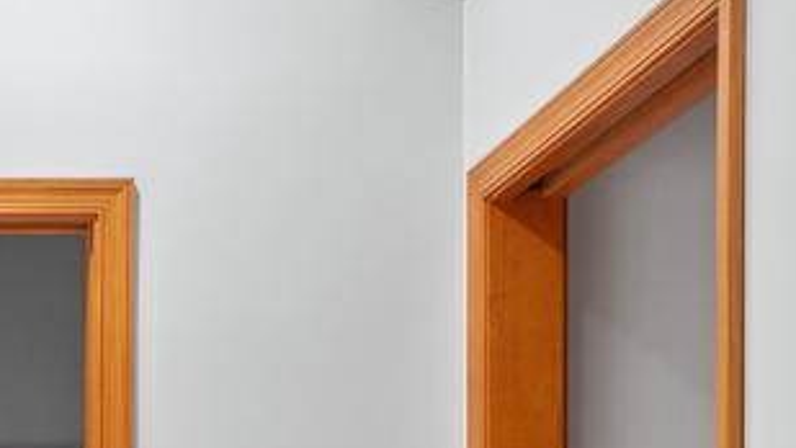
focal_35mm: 104
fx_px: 2196
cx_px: -173
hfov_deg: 19.3
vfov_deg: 11.0
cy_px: 757
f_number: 9
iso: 320
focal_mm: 15
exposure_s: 1/2.5
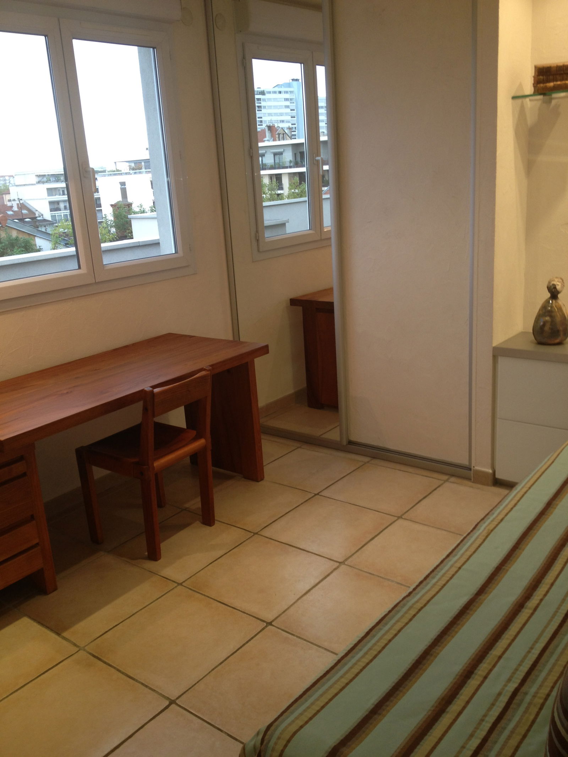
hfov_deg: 40.7
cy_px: 378
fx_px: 766
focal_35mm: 35
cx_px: 284
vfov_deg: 52.6
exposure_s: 1/20
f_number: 2.4
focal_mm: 4.28
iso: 50
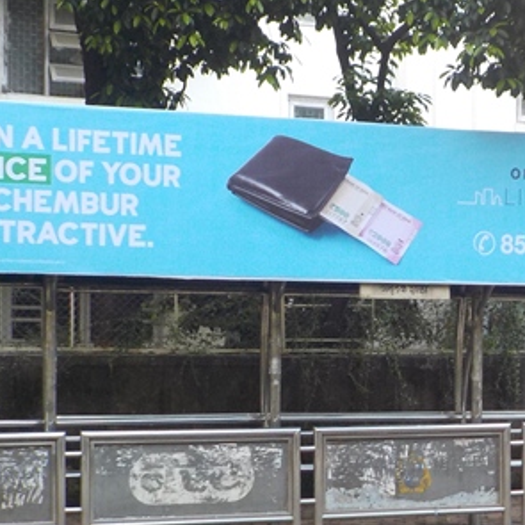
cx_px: 349
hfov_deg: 23.9
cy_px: 358
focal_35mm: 72
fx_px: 1235
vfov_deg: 23.9
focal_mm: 4.1
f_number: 3.3
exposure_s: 1/40
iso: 125
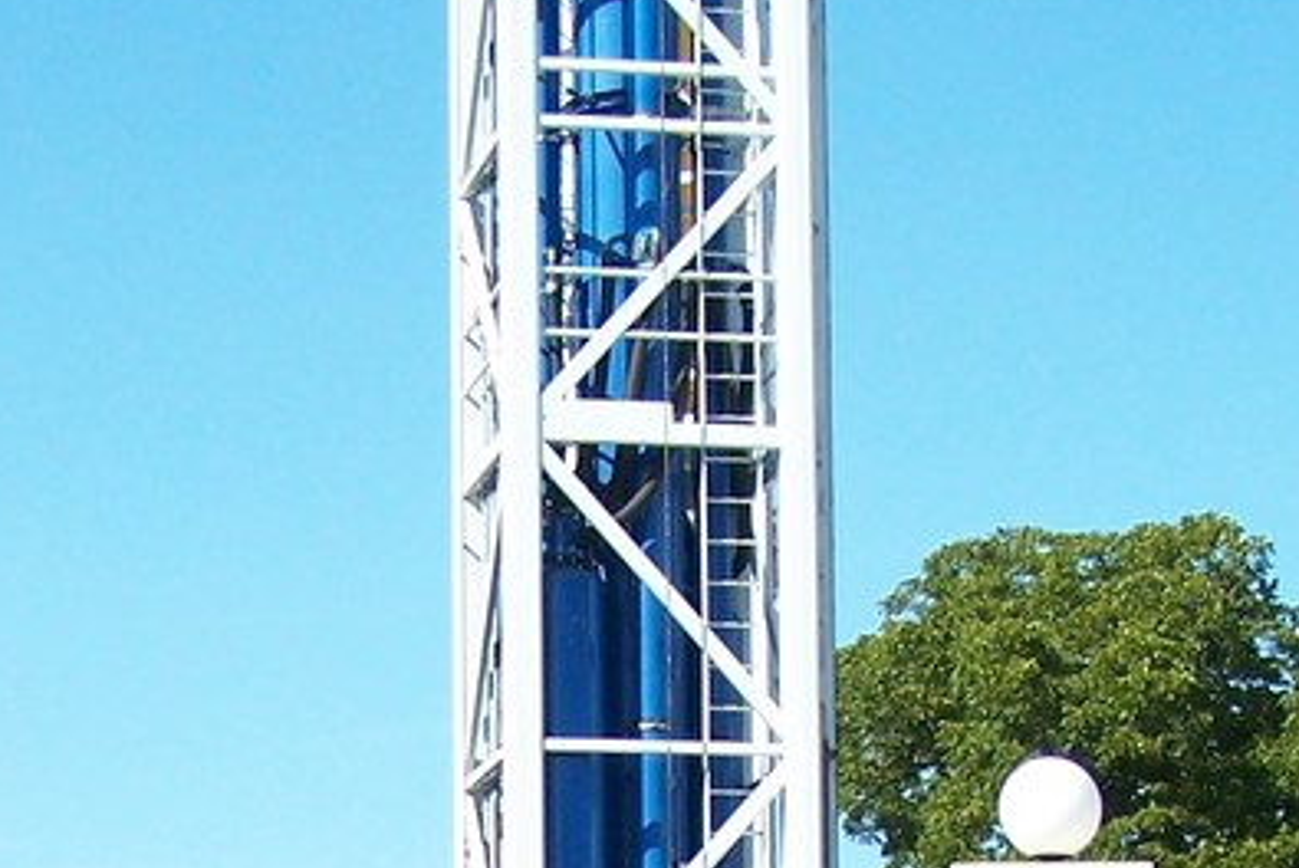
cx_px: 385
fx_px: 4622
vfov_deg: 10.4
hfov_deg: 15.9
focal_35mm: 128
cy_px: 1320
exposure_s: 1/1000
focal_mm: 6.3
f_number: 2.8
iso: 80
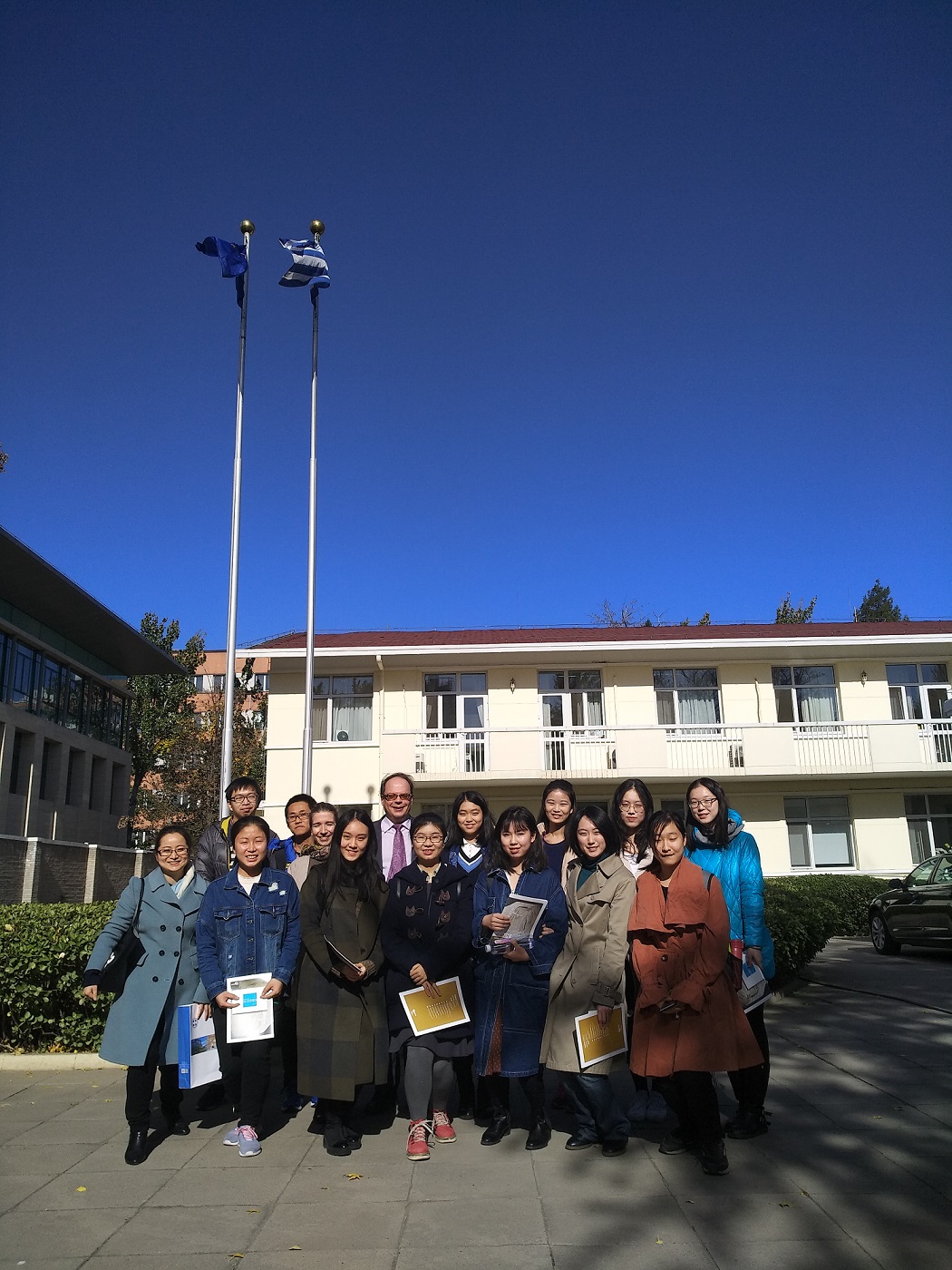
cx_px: 476
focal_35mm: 22
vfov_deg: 76.4
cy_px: 635
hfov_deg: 61.1
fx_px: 807
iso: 100
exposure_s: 1/1963
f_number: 2.2
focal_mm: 3.81
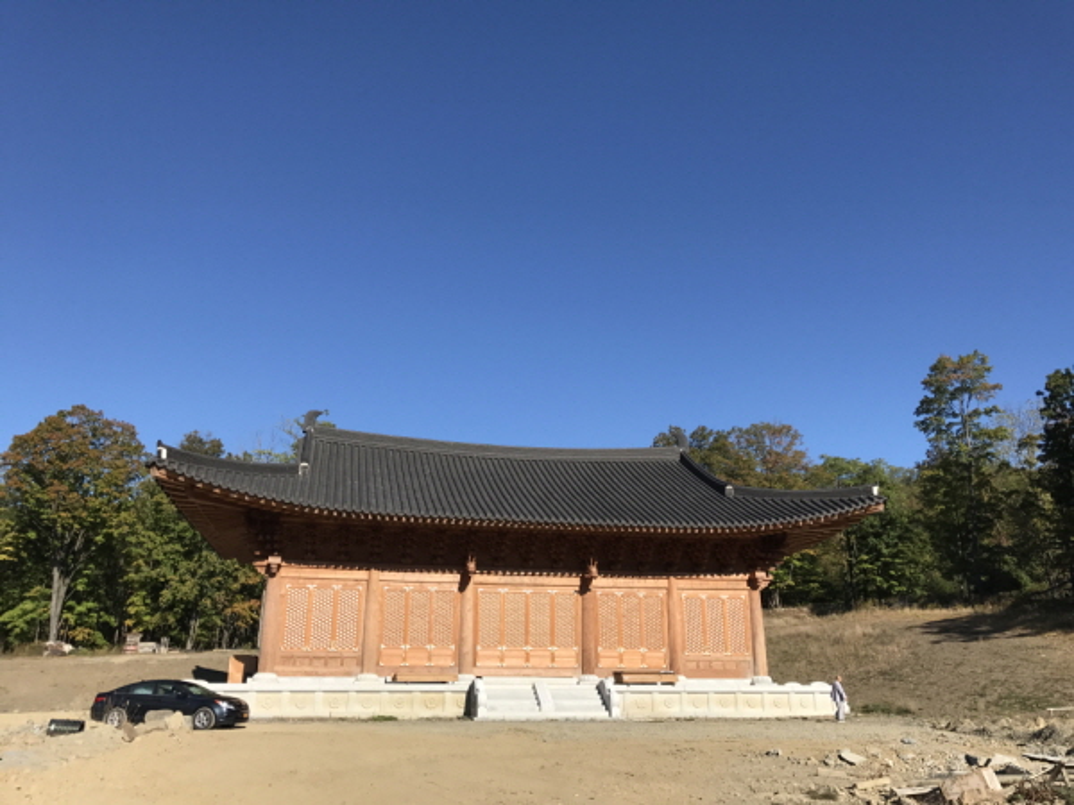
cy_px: 402
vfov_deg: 49.7
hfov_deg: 63.4
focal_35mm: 28
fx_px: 869
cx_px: 537
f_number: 1.8
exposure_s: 1/2817
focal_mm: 3.99
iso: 20
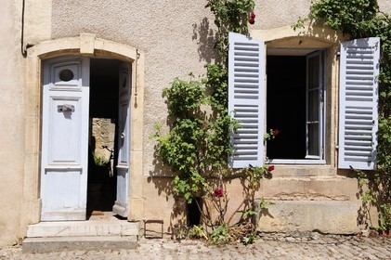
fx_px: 434
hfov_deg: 48.5
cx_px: 196
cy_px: 130
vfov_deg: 33.3
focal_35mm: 40
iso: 200
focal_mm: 40
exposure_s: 1/160
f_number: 16
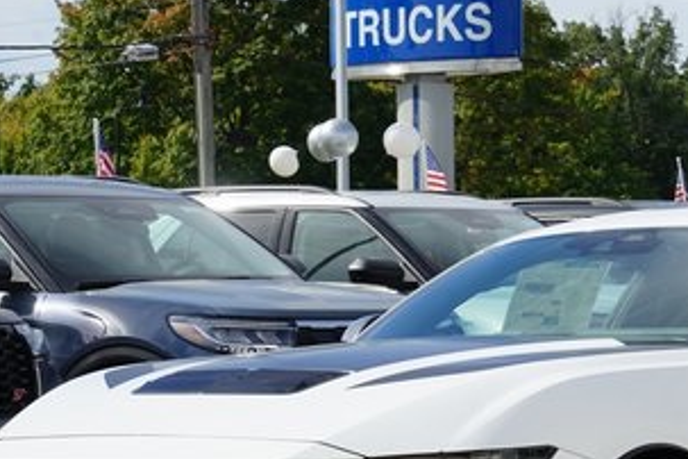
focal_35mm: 184
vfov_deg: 7.4
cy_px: 401
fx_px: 3516
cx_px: 613
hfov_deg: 11.1
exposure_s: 1/125
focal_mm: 87
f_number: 13
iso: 100
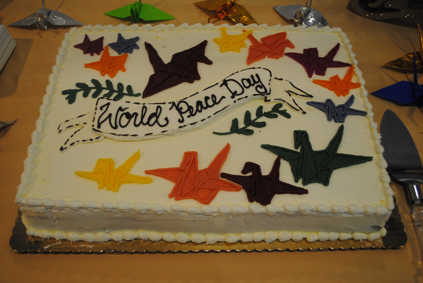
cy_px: 142
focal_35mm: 39
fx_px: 459
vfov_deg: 34.3
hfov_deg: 49.5
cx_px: 212
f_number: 4.2
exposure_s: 1/30
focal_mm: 26
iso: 400
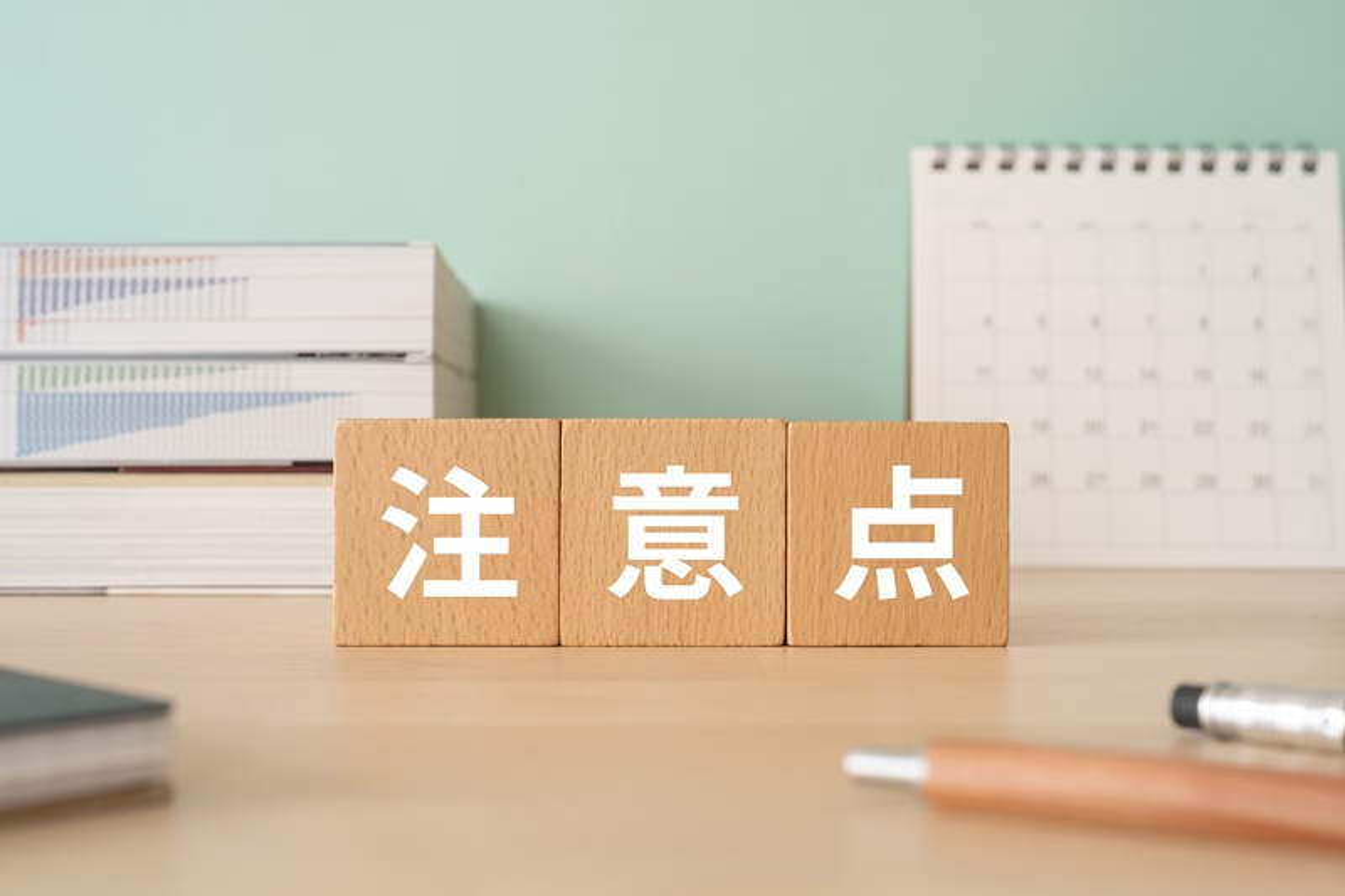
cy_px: 448
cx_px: 672
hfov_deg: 39.6
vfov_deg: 27.0
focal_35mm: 50
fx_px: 1868
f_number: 9
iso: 100
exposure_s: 1/10
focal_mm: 50
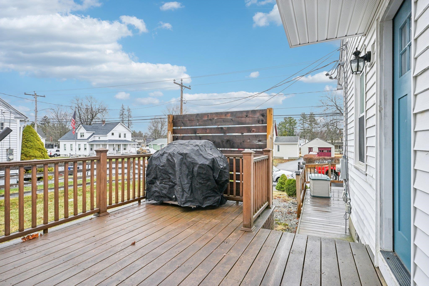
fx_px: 226
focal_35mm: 19
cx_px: 214
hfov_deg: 86.9
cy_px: 143
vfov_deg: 64.5
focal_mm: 19
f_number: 8
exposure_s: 1/200
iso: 400
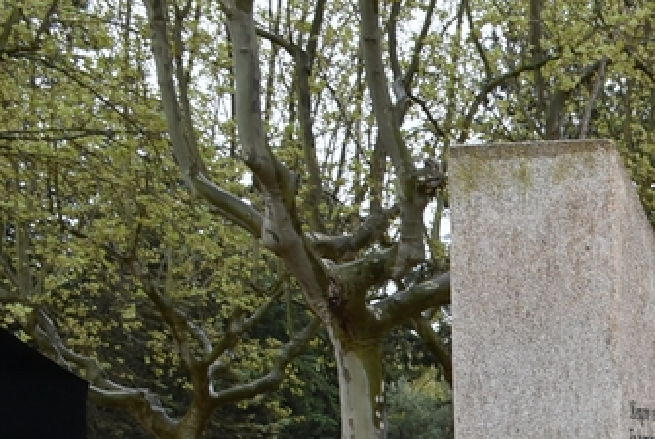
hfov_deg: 16.9
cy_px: 741
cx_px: 1051
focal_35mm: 107
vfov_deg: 12.0
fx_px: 1949
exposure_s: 1/160
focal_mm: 20
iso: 400
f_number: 6.3
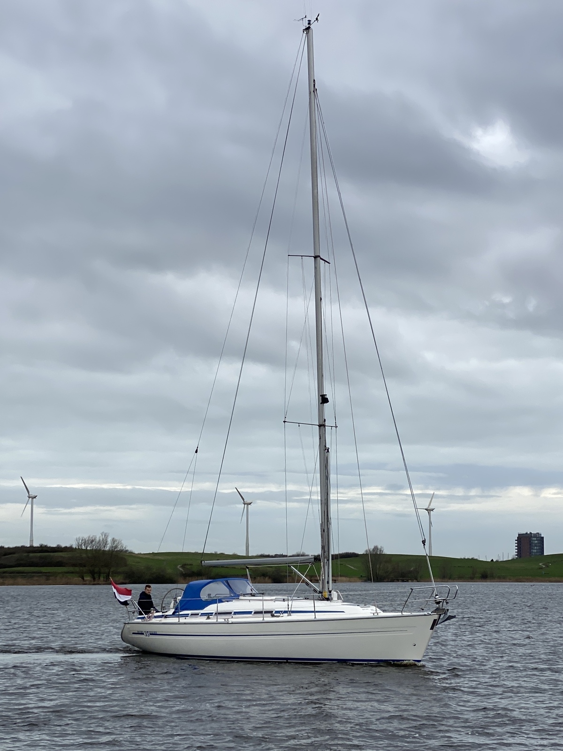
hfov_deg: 28.0
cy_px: 376
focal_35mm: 52
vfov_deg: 36.8
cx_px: 282
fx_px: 1128
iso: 20
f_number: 2
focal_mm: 6
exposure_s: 1/872
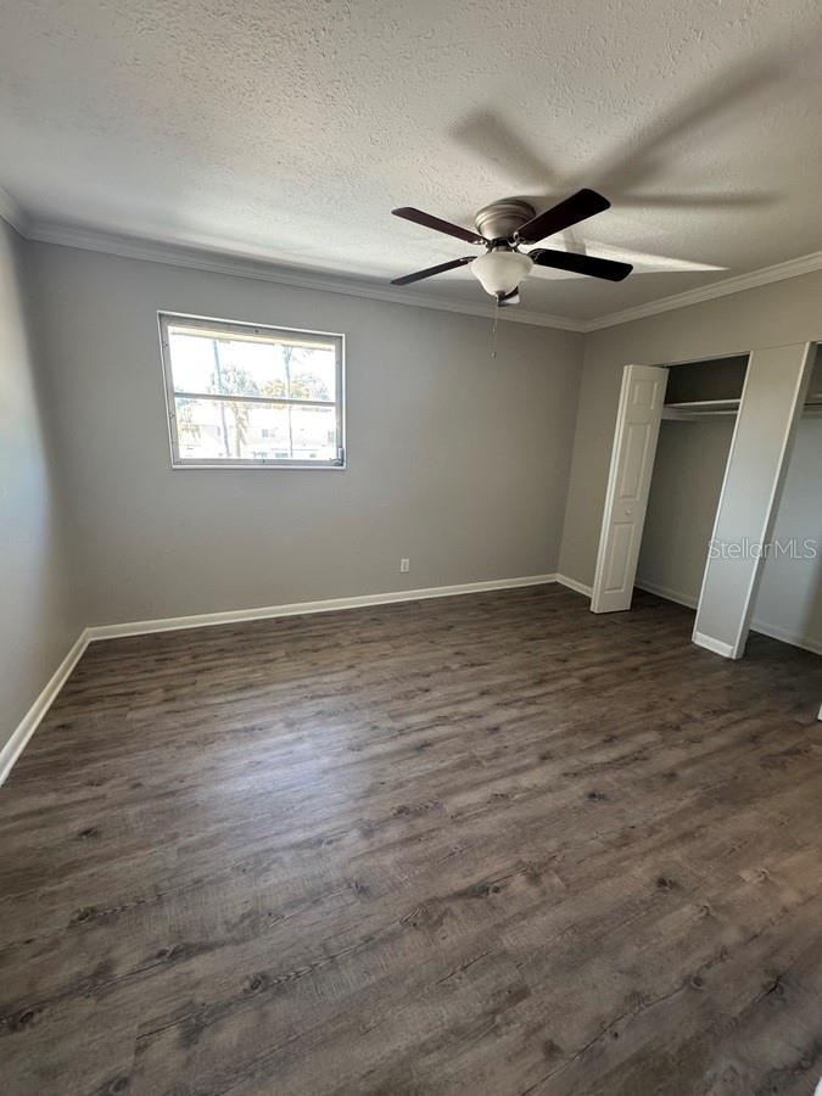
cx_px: 411
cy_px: 548
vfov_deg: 102.1
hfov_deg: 85.7
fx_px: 443
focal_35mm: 14
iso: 320
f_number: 2.2
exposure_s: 1/78
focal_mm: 2.22
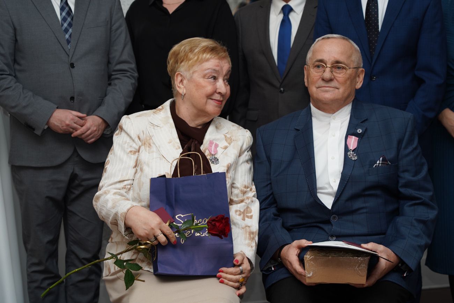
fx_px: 1173
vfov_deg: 14.7
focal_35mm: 93
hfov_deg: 21.9
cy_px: 152
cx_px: 227
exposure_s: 1/100
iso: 500
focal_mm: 93
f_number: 5
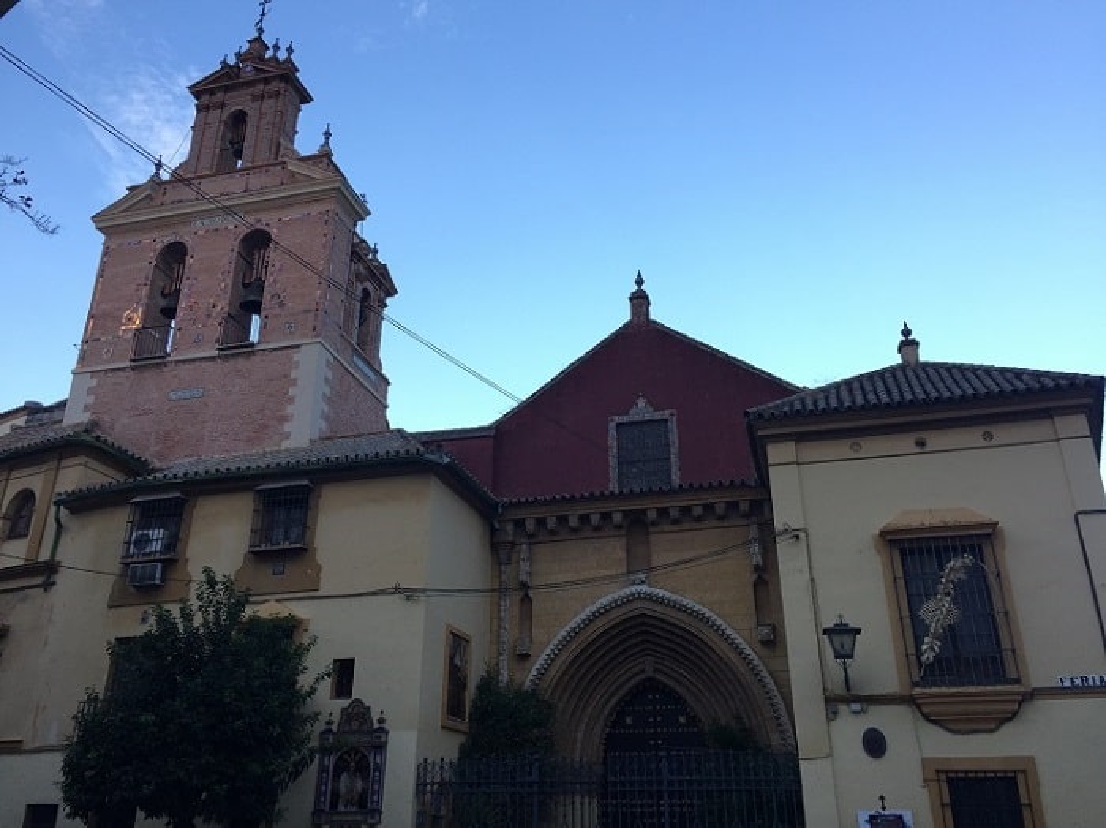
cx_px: 553
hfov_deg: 61.7
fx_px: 926
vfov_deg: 48.2
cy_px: 414
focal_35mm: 29
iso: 32
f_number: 2.2
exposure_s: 1/122
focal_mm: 4.15
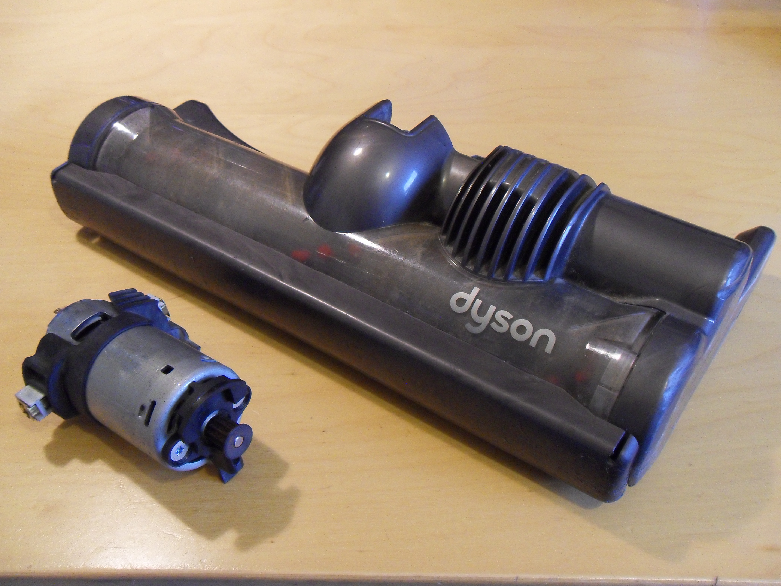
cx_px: 390
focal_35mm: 35
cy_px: 293
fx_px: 790
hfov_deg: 52.6
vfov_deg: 40.7
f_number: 3.5
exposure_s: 1/20
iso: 400
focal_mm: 6.3
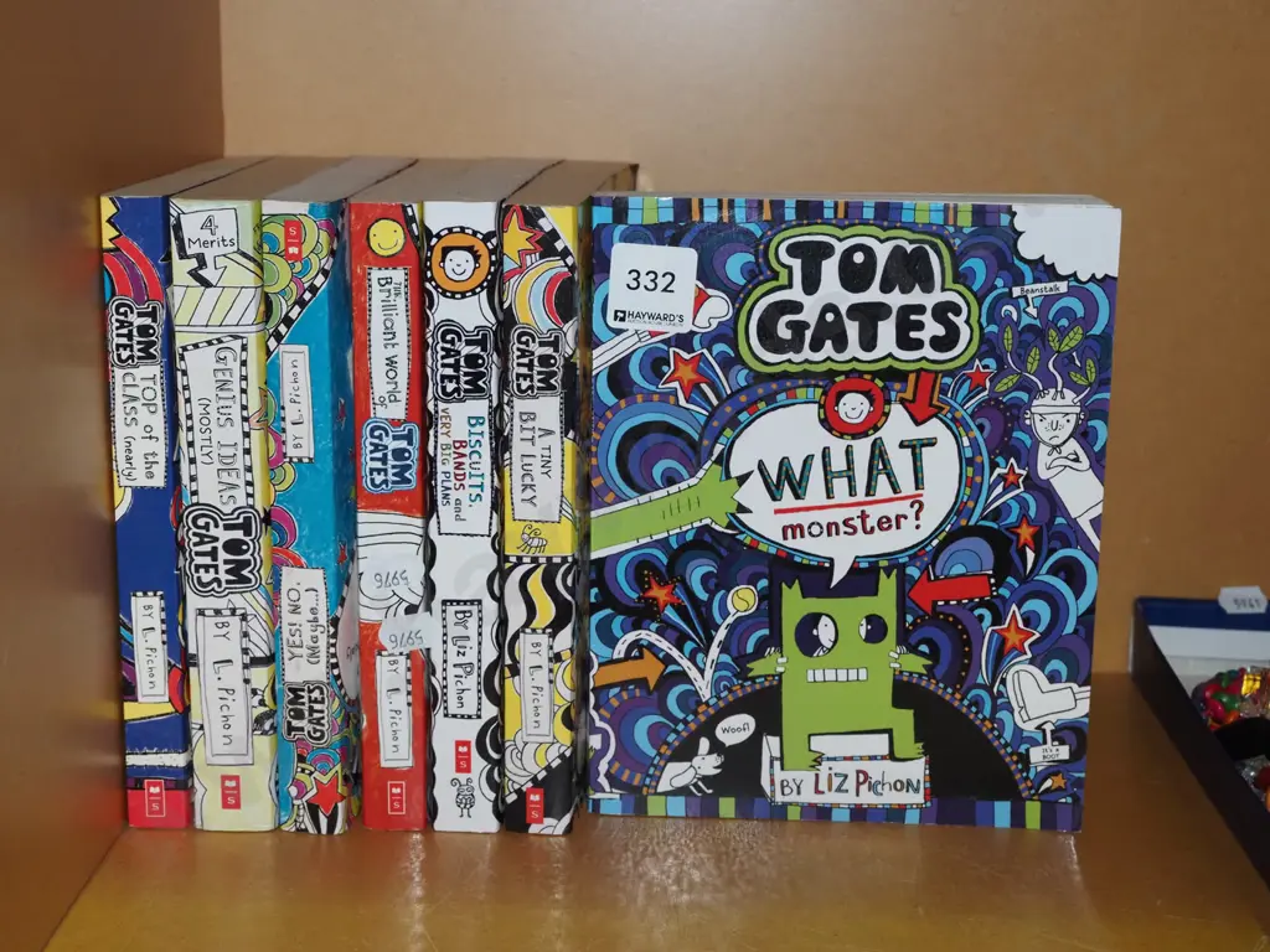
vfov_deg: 29.1
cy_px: 476
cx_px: 635
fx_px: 1834
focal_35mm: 50
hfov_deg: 38.2
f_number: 5.6
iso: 2500
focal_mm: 25
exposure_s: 1/160
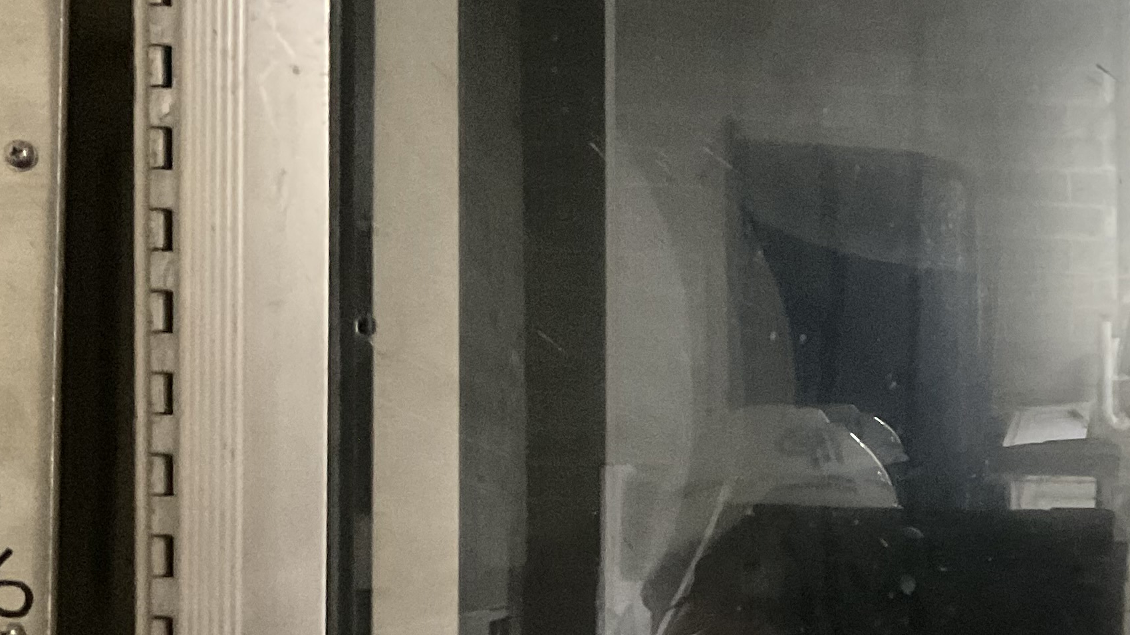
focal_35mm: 75
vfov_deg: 15.9
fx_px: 2247
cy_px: 576
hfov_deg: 27.0
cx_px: 1073
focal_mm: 3
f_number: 1.8
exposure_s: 1/24
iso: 500
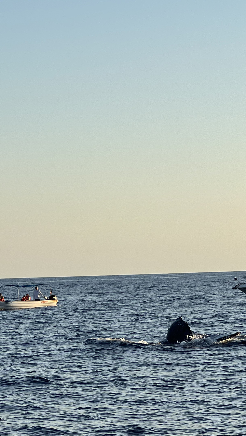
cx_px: 109
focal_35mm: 157
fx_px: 1820
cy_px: 234
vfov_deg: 13.7
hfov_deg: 7.7
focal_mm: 9
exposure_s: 1/752
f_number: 2.8
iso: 32
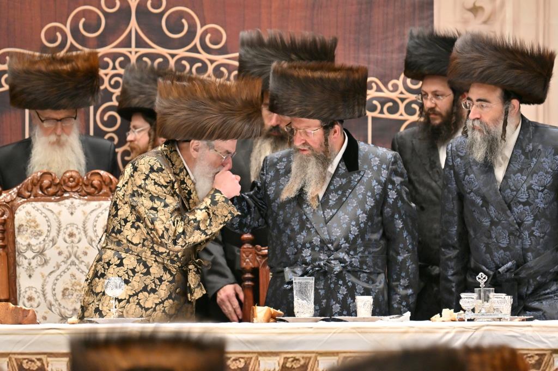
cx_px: 279
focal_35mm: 300
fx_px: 4648
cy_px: 186
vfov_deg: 4.6
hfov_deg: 6.9
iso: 400
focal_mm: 200
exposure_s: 1/400
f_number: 2.8
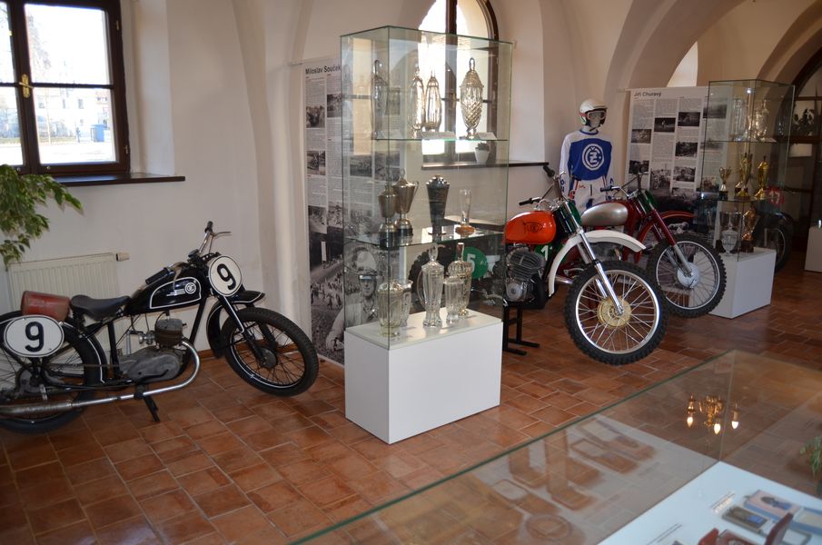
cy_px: 272
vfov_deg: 47.8
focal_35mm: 27
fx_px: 615
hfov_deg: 67.5
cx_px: 411
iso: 280
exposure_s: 1/125
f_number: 3.5
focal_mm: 18
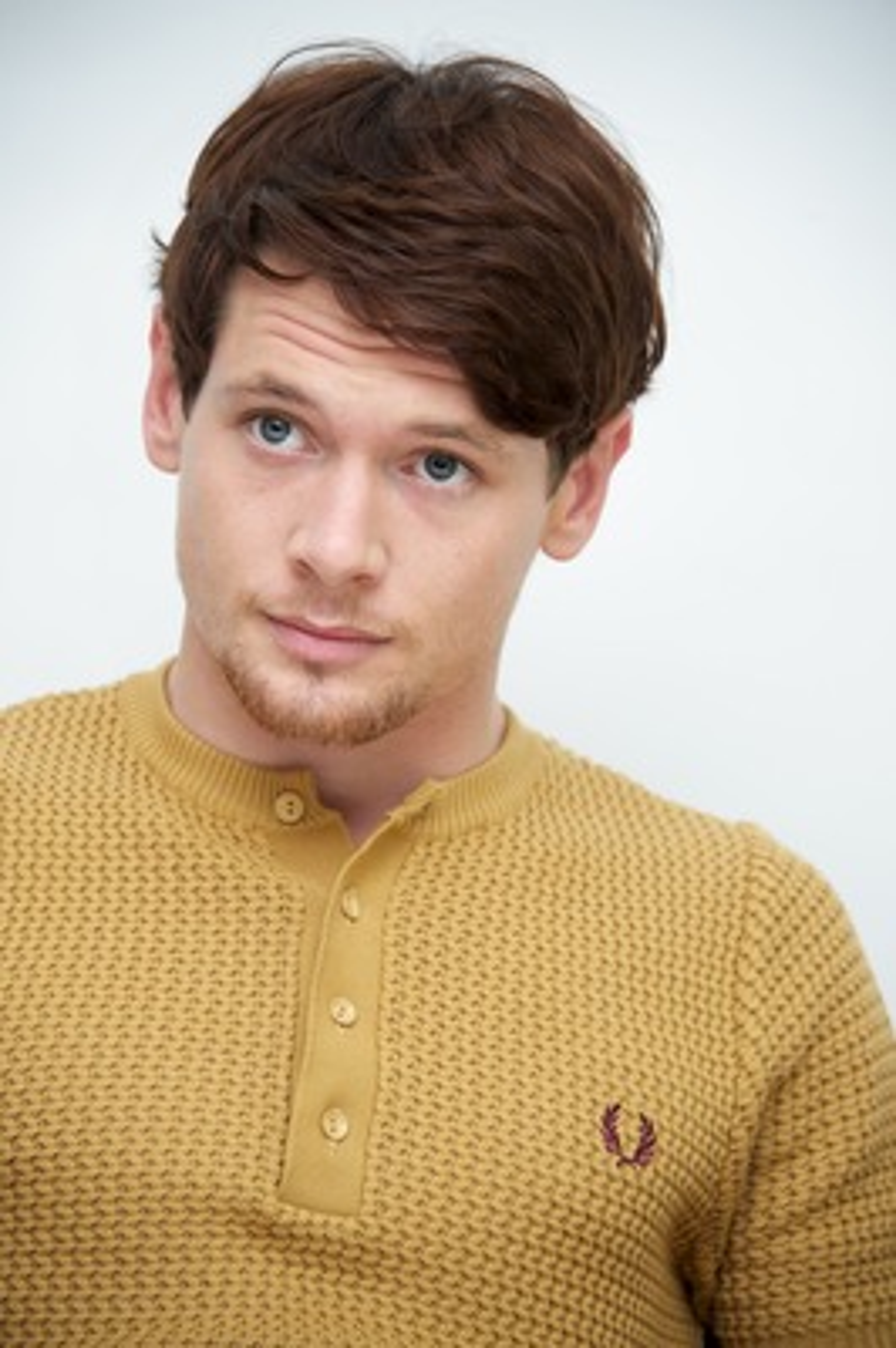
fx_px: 7479
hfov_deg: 6.9
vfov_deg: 10.3
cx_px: 448
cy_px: 674
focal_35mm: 200
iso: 640
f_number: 5.6
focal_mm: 200
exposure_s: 1/60
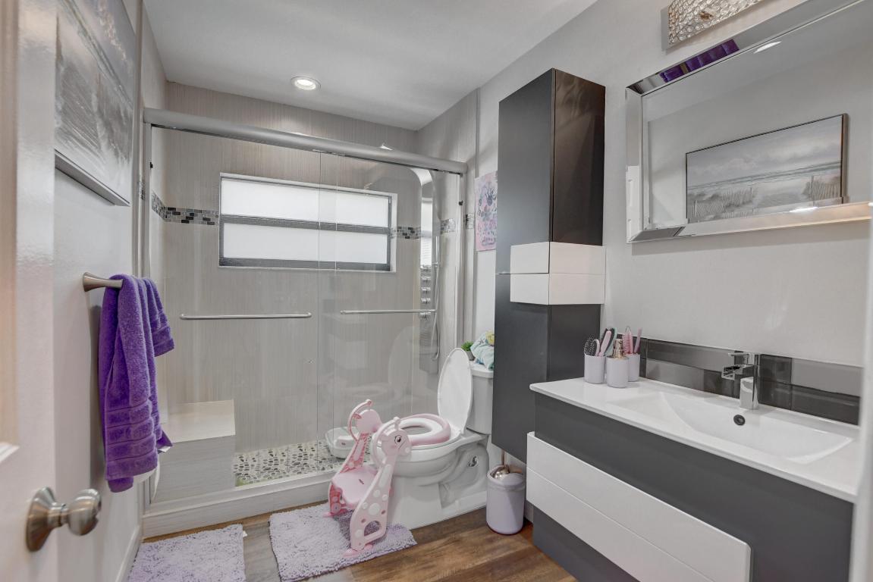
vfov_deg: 72.1
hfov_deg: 95.0
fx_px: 400
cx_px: 436
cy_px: 291
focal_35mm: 16
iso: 1000
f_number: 8
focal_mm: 11
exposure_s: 1/60
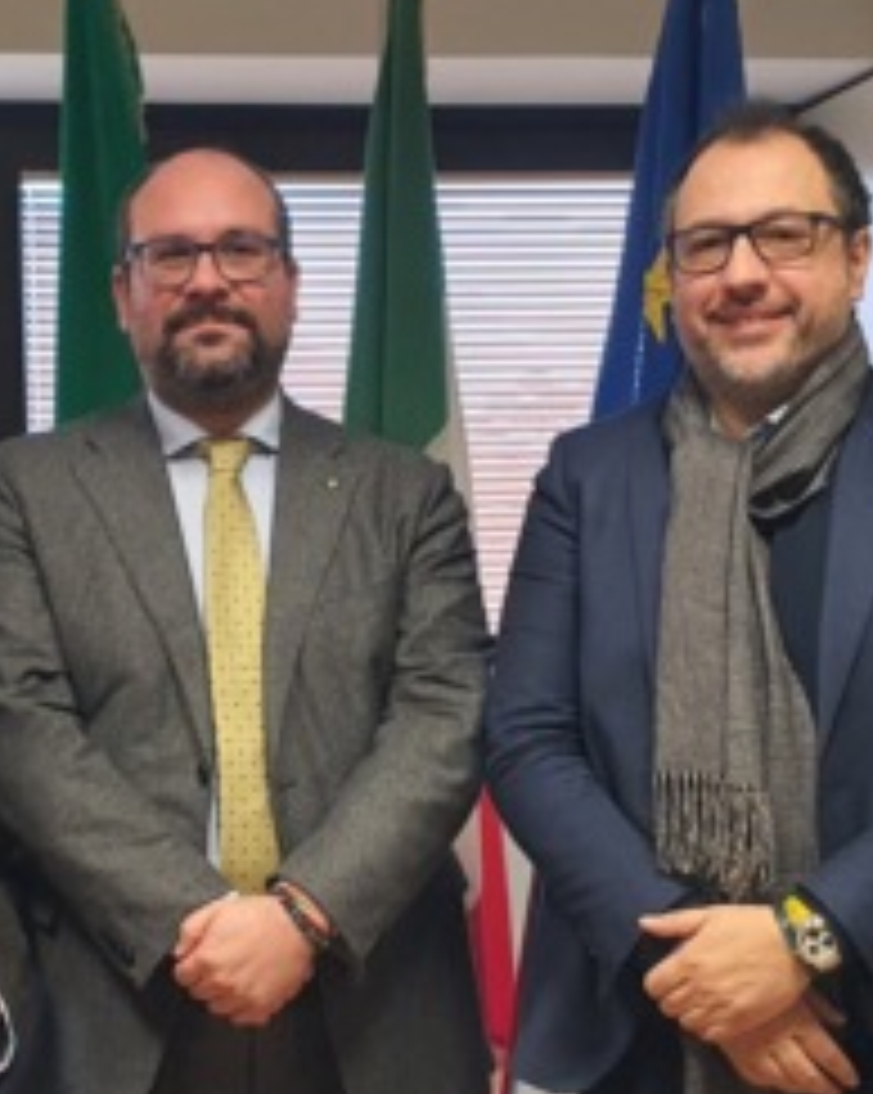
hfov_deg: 21.4
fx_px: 2296
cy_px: 653
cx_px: 284
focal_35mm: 71
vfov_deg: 26.7
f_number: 2.4
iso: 250
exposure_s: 1/50
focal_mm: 4.3
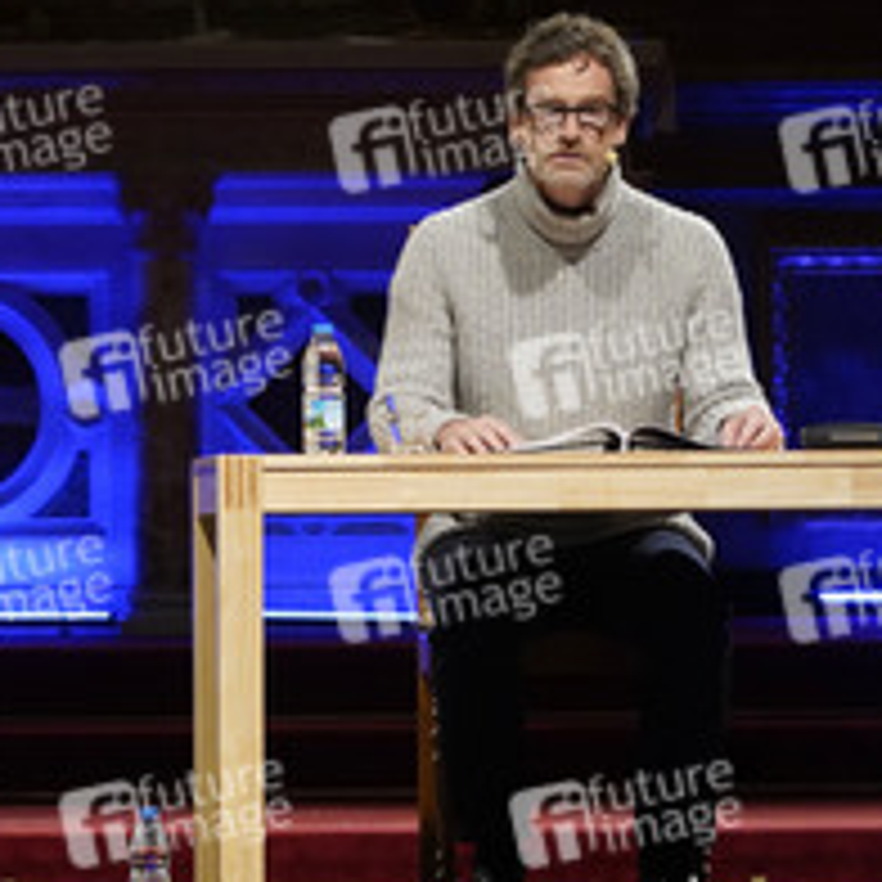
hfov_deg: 3.0
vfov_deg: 3.0
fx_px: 16921
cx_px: 56
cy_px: 252
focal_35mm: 587
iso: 6400
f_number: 5.6
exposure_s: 1/200
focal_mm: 300
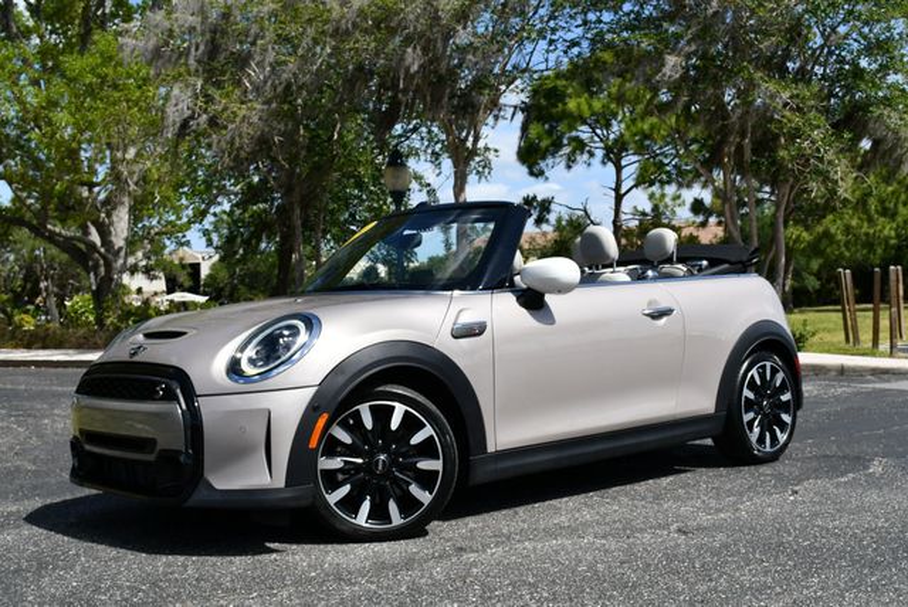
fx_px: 1111
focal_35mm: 44
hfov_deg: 44.5
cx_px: 454
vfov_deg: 30.6
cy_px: 304
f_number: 9
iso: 100
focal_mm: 22
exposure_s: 1/320
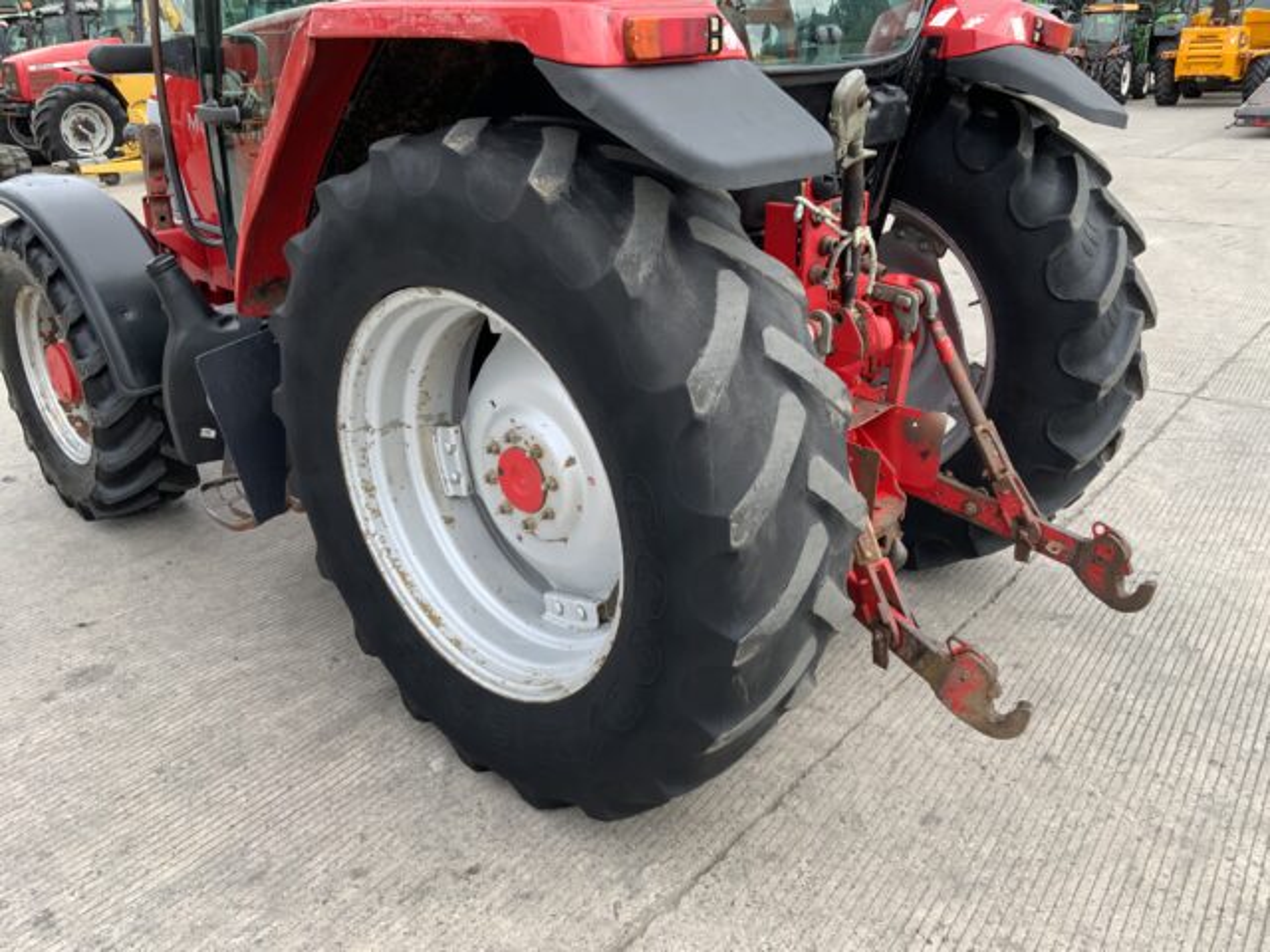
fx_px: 1064
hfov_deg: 61.7
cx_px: 635
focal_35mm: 29
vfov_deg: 48.2
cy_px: 476
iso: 16
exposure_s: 1/397
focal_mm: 3
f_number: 1.8
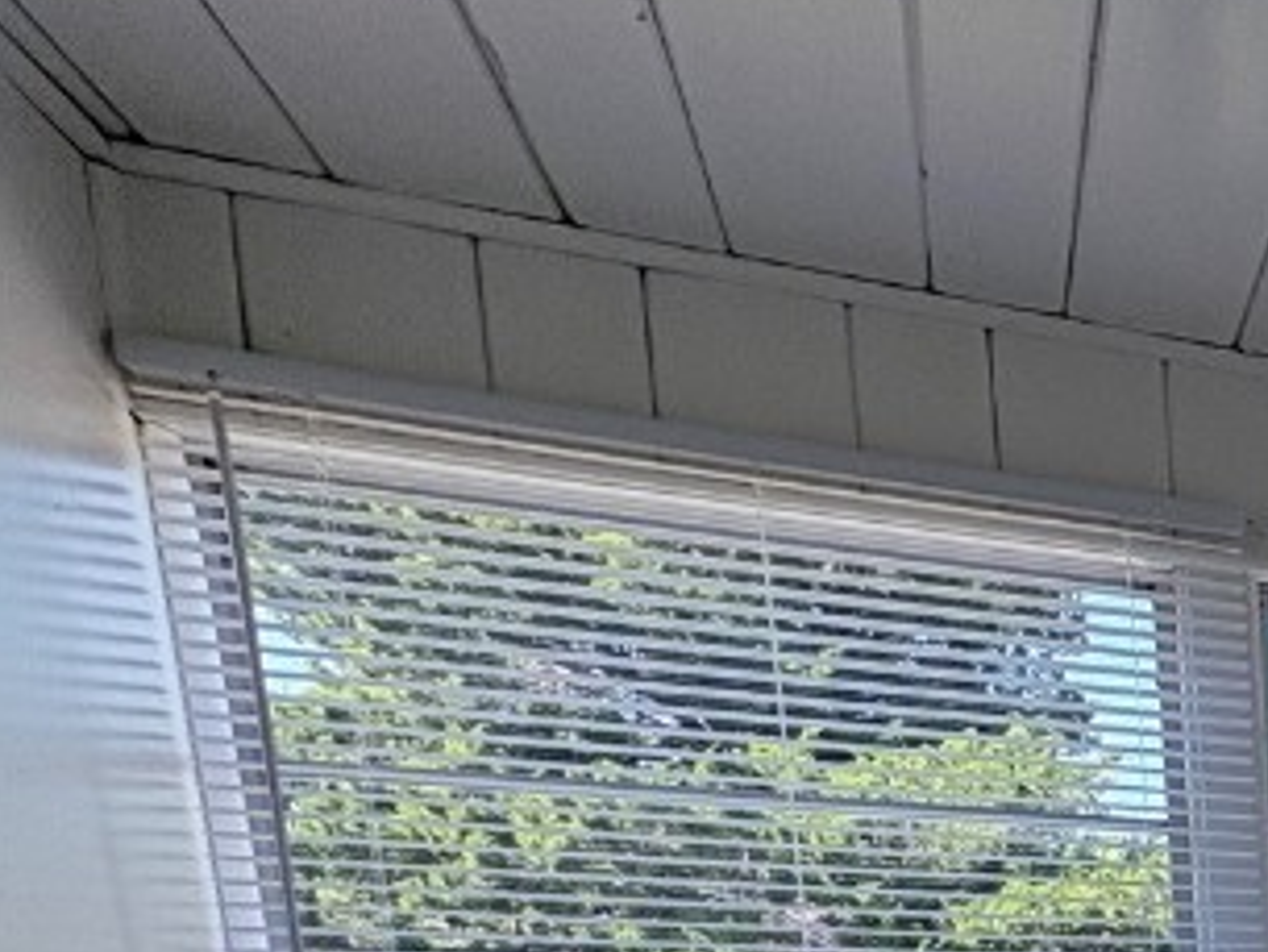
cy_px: 1334
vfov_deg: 25.2
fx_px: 1722
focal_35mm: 47
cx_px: 1979
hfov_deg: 26.5
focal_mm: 2.22
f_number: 2.2
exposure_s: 1/582
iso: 50
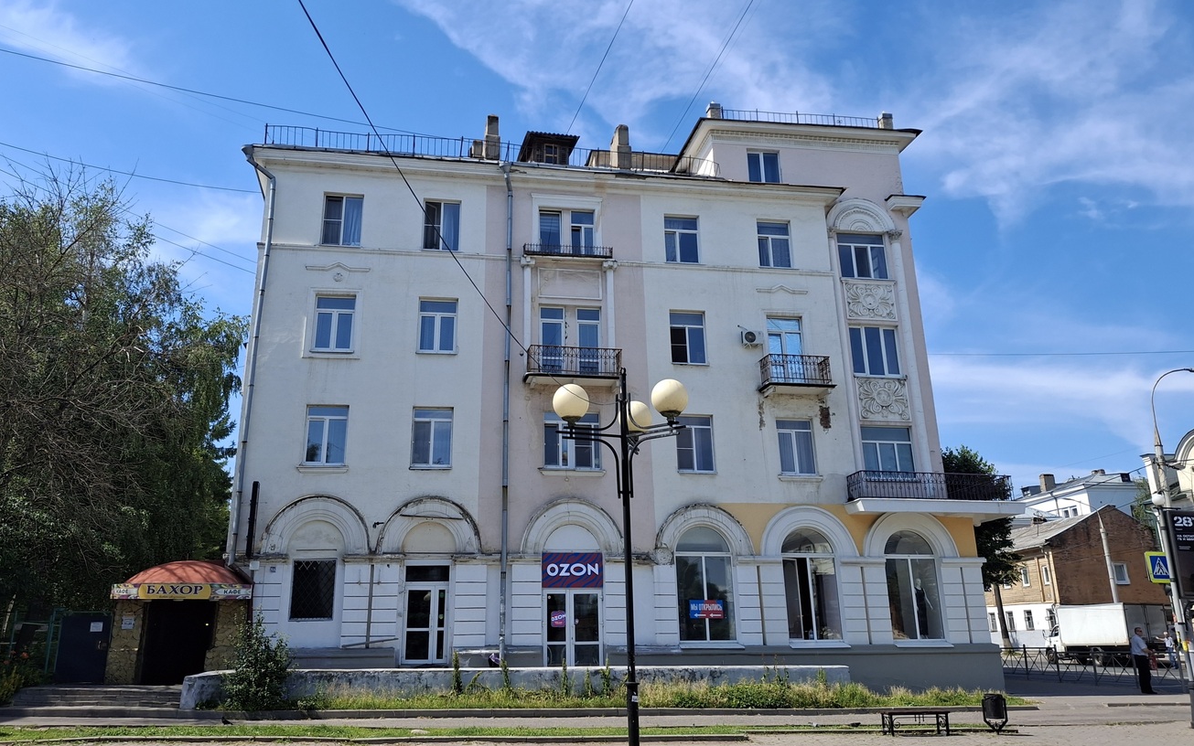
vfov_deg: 42.8
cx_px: 579
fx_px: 944
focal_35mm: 29
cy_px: 270
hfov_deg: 64.6
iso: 32
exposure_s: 1/1429
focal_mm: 4.69
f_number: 1.8
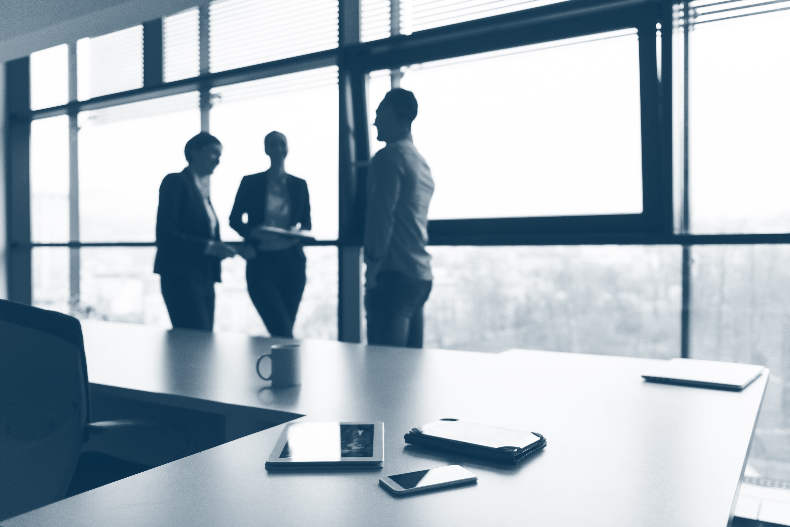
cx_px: 395
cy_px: 264
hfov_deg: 58.7
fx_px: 702
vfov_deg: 41.1
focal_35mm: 32
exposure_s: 1/200
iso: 250
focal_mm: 32
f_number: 2.8
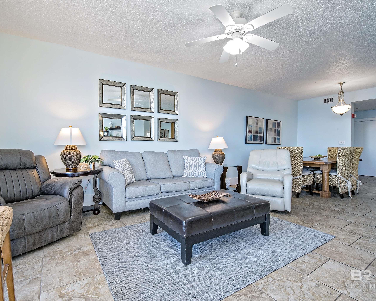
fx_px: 189
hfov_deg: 89.4
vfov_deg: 77.0
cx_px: 172
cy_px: 150
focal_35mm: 17
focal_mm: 15
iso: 500
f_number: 18
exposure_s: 1/4
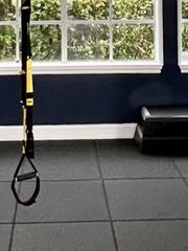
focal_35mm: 65
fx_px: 471
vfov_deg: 26.7
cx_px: 67
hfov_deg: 22.5
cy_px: -45
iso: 400
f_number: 1.8
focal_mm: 1.57
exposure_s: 1/60
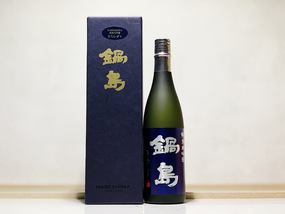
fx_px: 428
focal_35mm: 52
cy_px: 107
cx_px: 142
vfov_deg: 28.0
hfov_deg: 36.8
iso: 125
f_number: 2.4
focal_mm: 6
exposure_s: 1/120
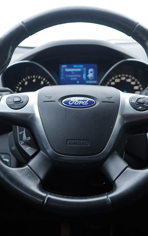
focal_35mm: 58
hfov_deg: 22.4
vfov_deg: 35.1
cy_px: 113
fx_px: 374
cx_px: 74
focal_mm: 24
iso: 200
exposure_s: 1/40
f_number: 2.8
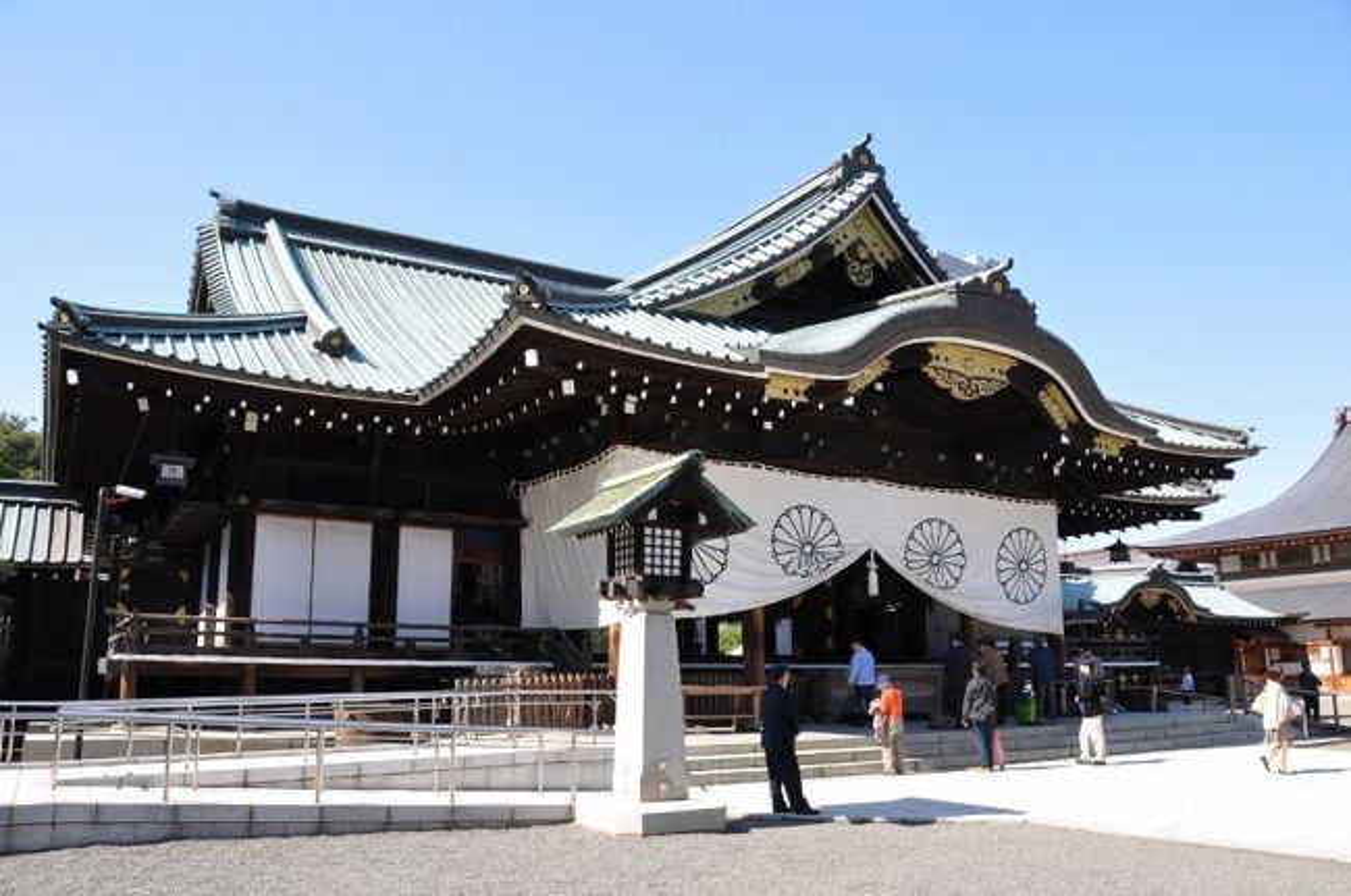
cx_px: 676
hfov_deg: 67.5
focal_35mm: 27
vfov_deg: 47.8
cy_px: 448
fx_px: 1011
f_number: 9
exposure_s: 1/320
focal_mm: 18
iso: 200
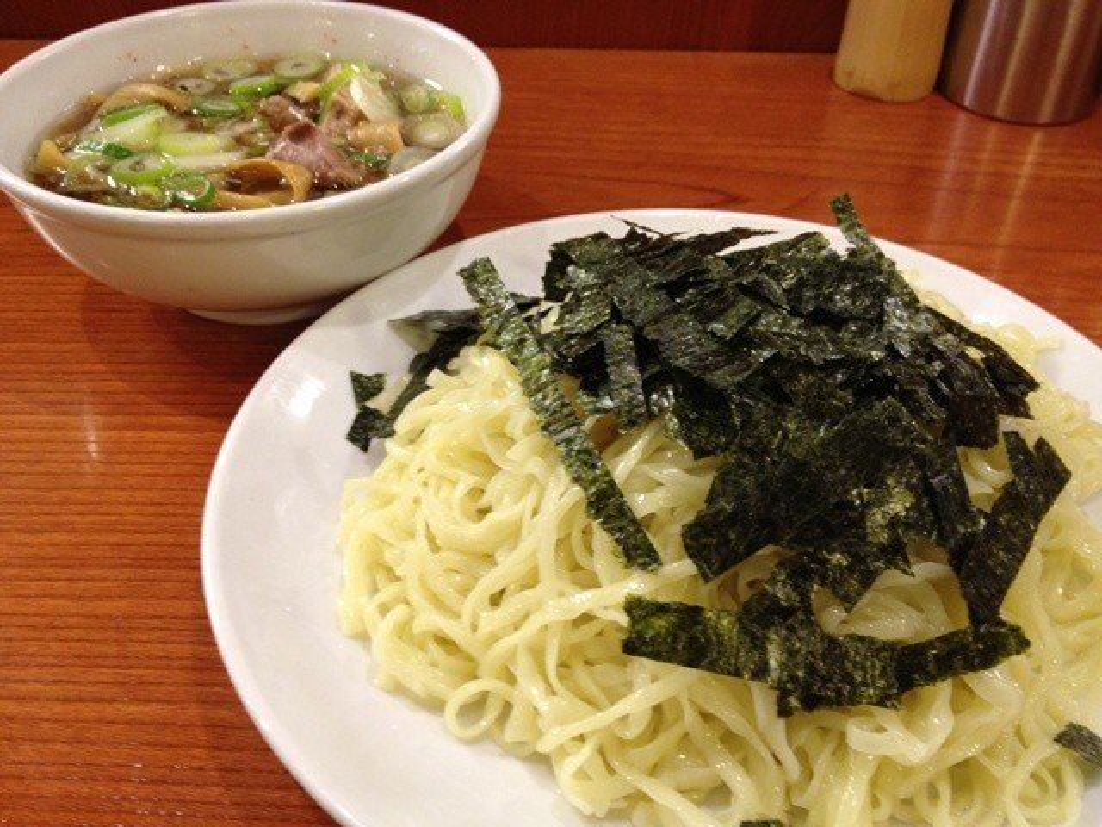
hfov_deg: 52.6
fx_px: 1114
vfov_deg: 40.7
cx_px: 551
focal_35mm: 35
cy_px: 414
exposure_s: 1/20
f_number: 2.4
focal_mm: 4.28
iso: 160
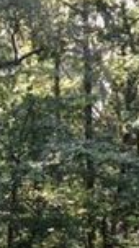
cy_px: 236
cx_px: -21
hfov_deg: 11.4
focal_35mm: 104
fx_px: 684
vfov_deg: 20.1
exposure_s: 1/131
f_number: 2.2
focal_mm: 4.15
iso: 25
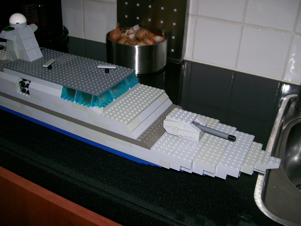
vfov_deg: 39.7
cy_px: 113
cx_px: 150
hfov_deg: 51.4
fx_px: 313
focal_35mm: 36
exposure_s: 1/64
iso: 80
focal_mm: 6
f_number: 2.7
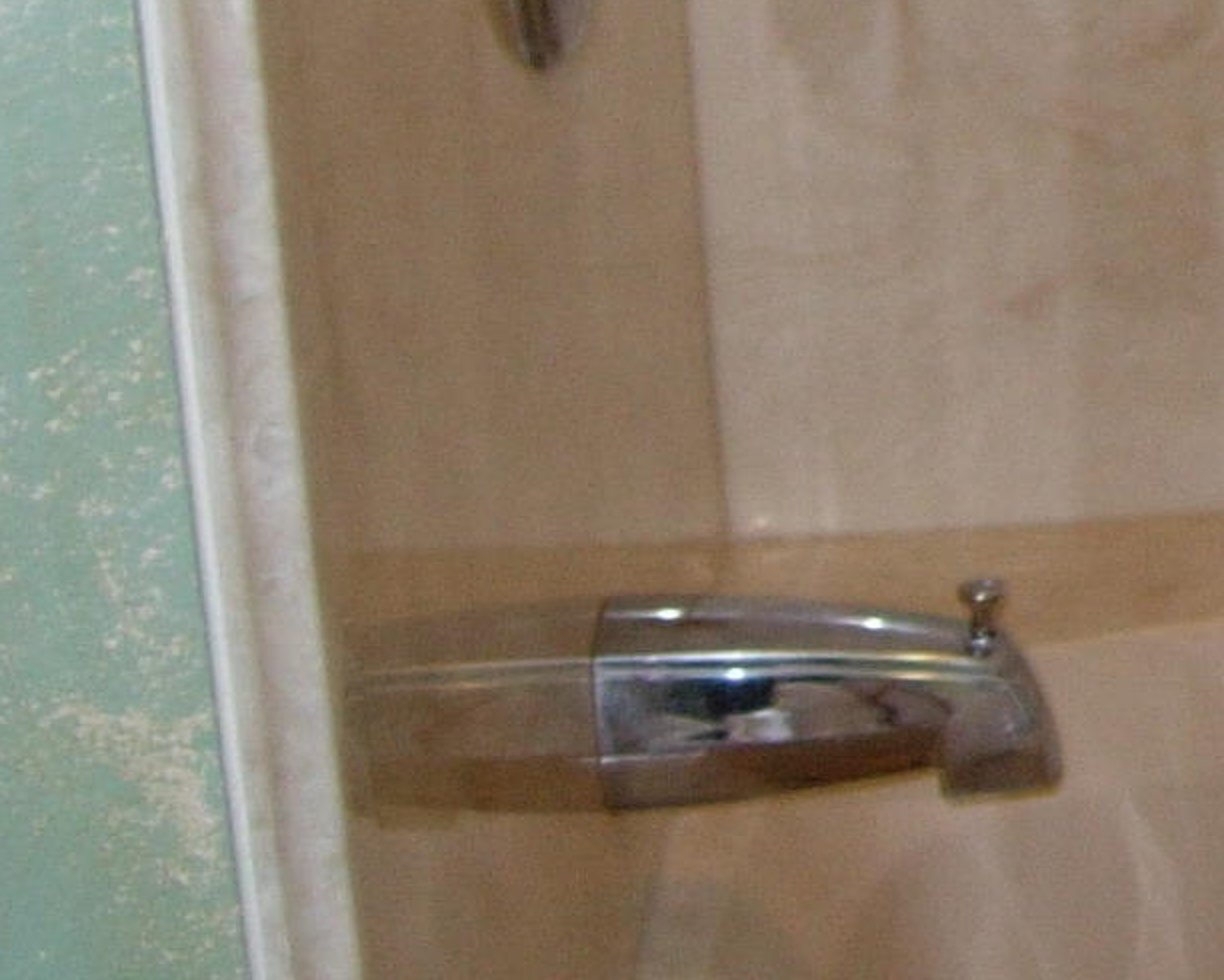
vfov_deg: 9.6
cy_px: -436
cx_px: 2220
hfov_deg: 11.4
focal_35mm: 157
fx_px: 5689
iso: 79
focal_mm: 7.8
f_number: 2.8
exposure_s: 1/16.9
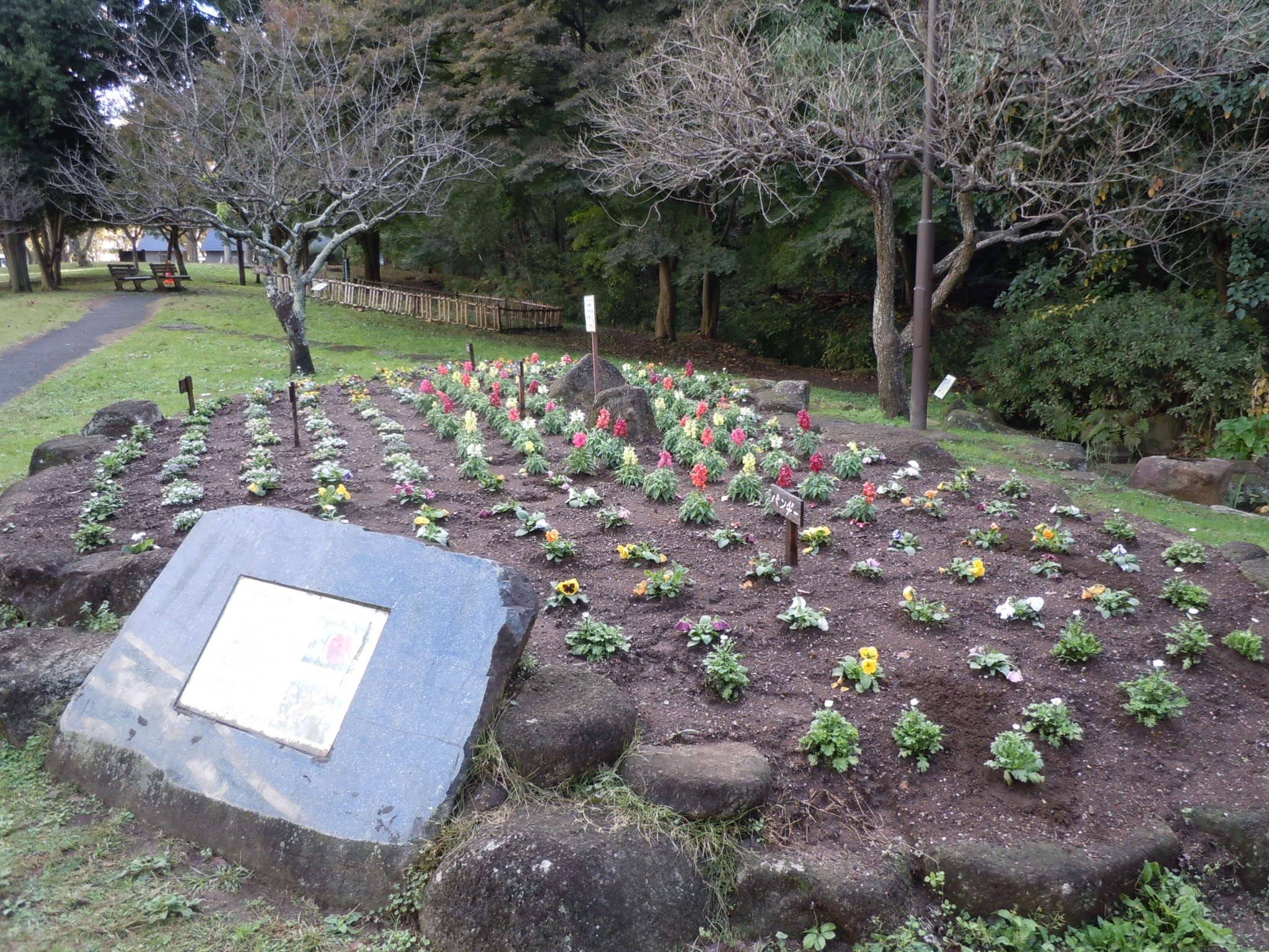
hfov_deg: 63.4
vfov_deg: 49.7
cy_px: 476
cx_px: 634
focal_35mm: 28
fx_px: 1026
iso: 100
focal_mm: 5
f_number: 3.7
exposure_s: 1/60
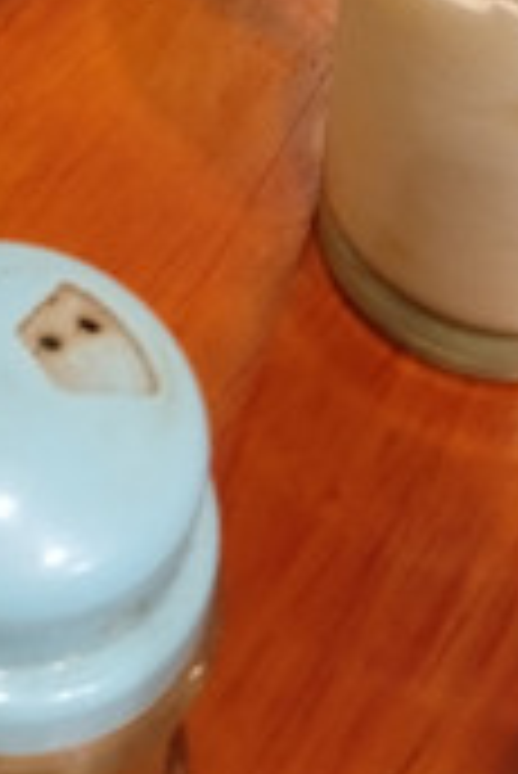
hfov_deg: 11.0
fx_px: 2520
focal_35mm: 117
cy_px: -610
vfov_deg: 15.2
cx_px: -378
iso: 250
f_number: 1.8
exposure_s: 1/25
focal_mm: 4.22
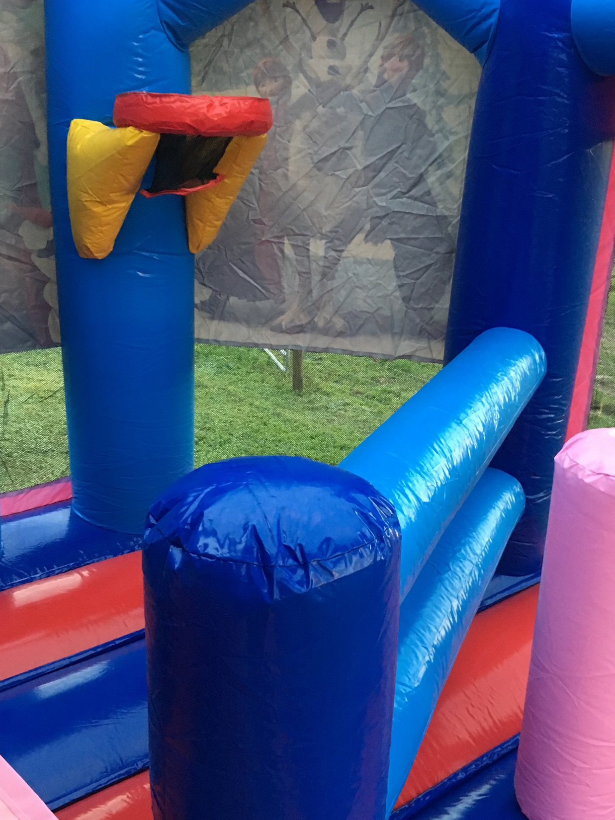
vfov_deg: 51.3
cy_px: 437
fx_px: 853
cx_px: 367
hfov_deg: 39.5
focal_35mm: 36
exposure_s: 1/30
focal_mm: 4.15
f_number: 2.2
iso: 200
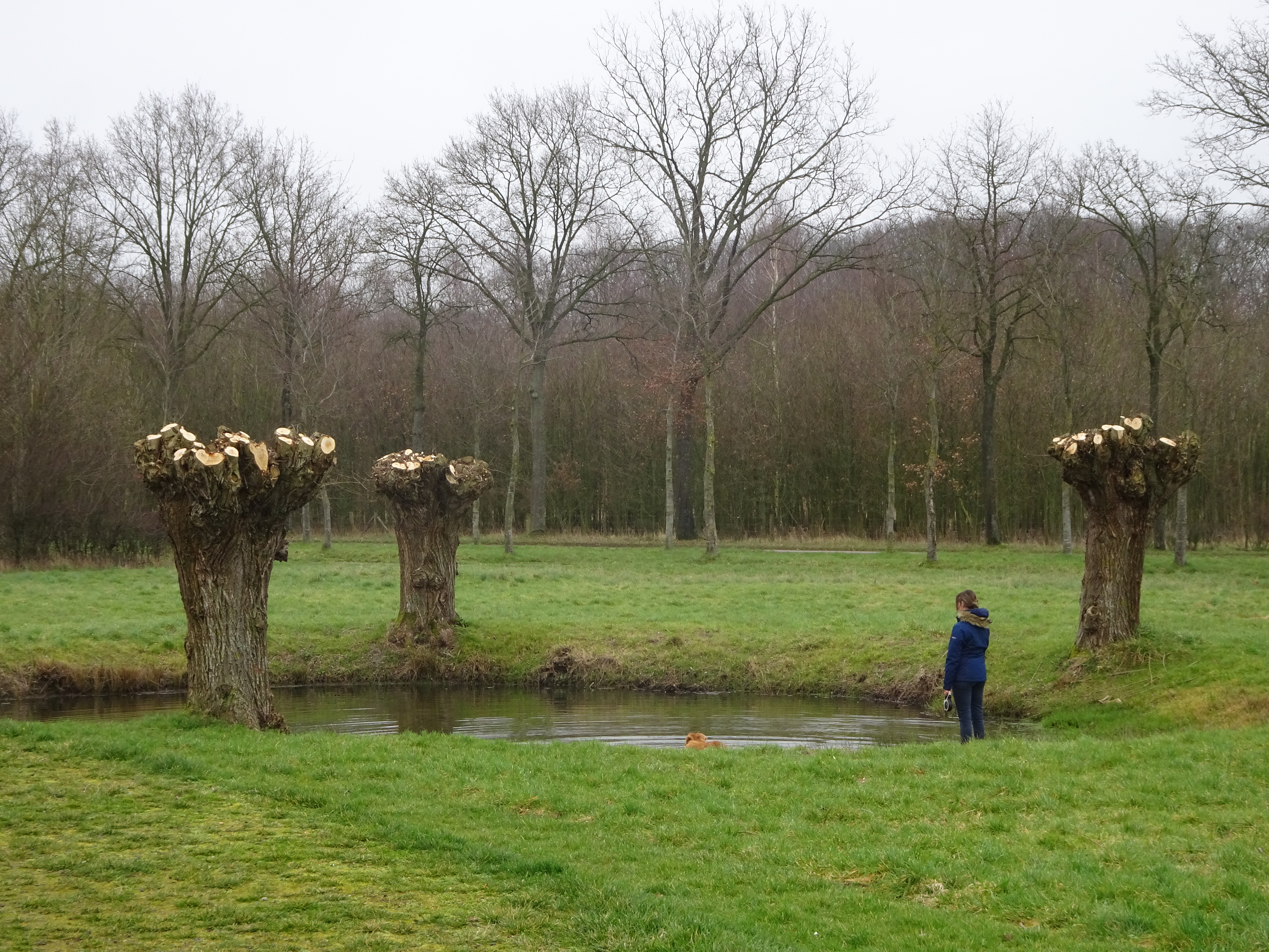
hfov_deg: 24.4
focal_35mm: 80
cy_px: 476
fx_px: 2933
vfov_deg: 18.4
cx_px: 634
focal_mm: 13.69
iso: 125
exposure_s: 1/80
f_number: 5
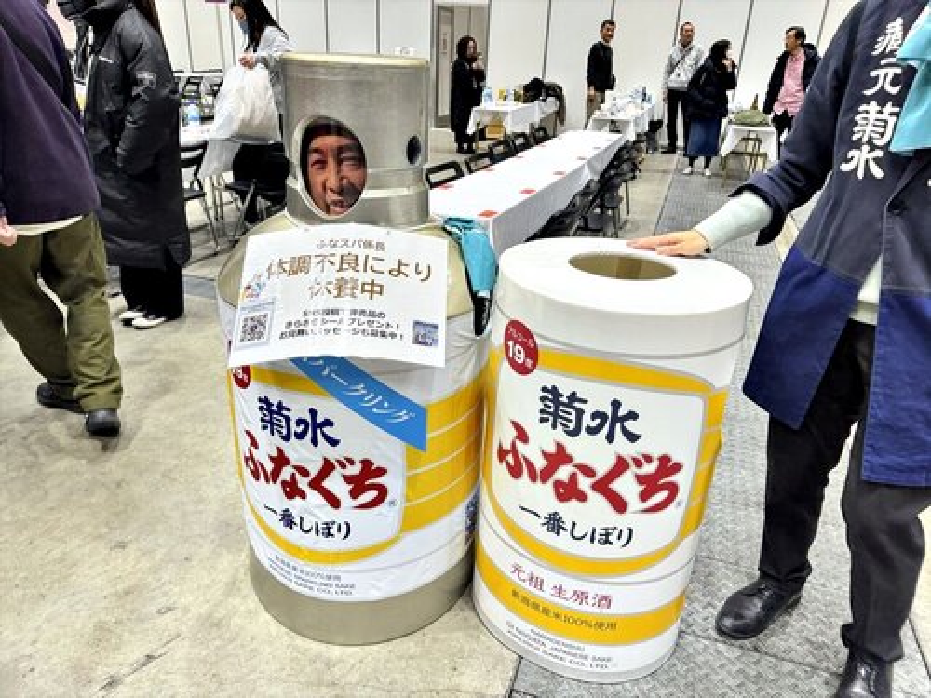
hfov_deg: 71.6
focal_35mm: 24
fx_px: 645
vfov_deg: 56.8
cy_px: 349
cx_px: 466
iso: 160
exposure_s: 1/100
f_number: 1.8
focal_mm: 6.8
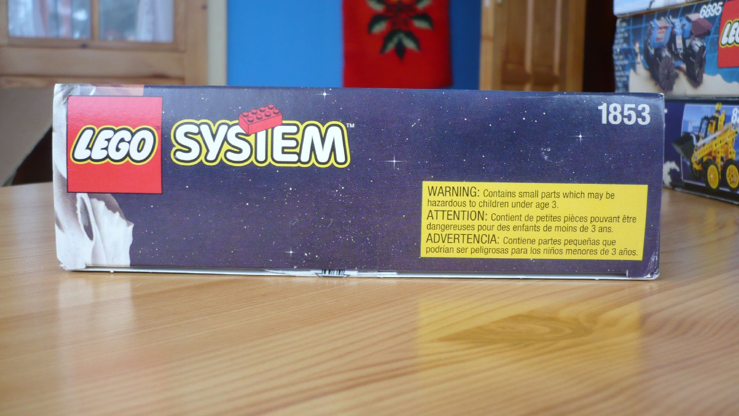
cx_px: 366
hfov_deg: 51.6
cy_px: 185
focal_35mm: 39
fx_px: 764
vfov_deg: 30.4
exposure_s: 1/20
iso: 100
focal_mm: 5.8
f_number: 2.8
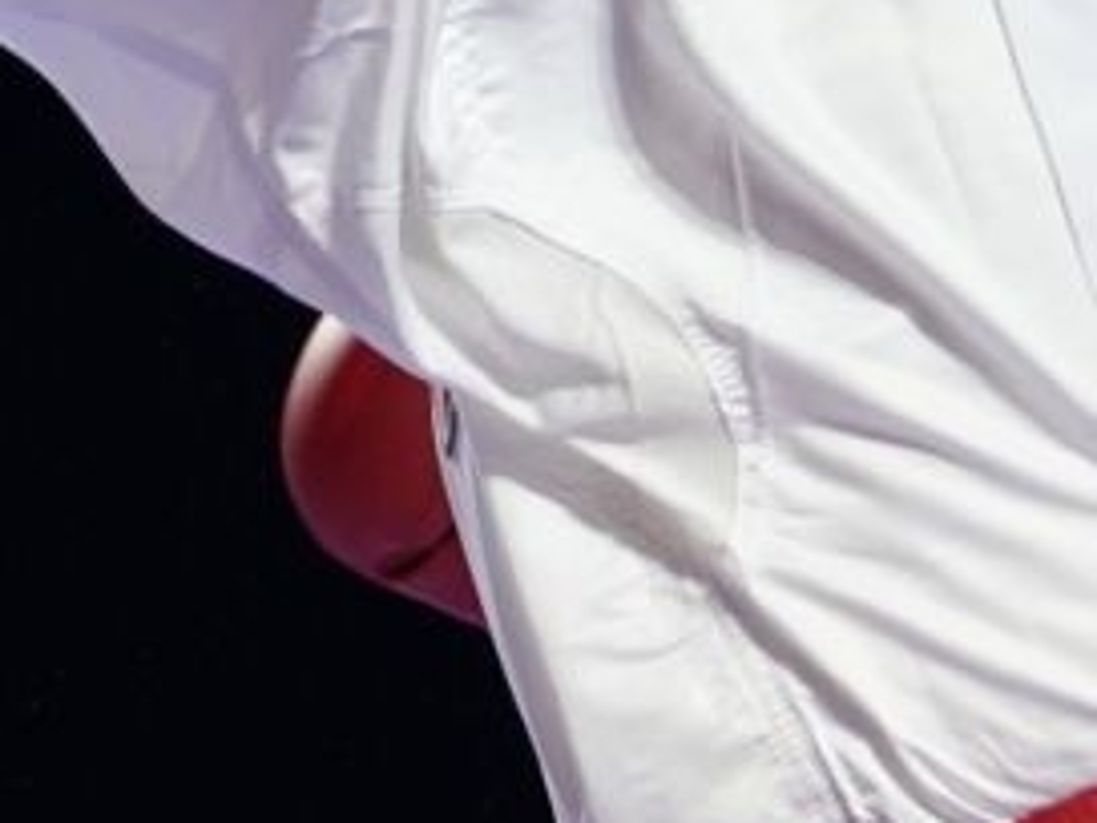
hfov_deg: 2.4
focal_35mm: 814
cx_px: 339
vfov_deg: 1.8
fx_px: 25796
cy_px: 56
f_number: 2.8
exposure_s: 1/1000
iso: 1600
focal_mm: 128
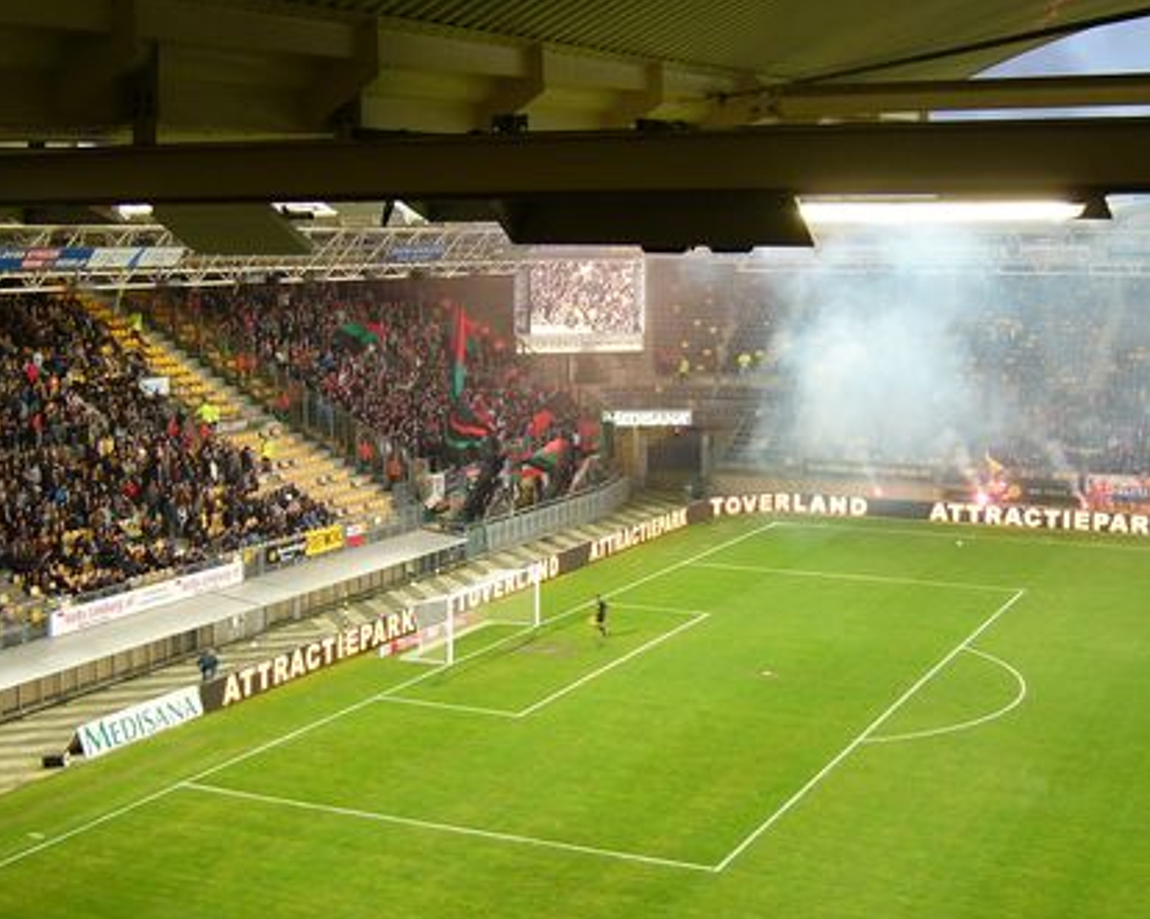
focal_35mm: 51
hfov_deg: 36.6
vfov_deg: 29.7
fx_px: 1735
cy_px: 407
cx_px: 503
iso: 100
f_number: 2.9
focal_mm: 6.3
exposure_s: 1/13
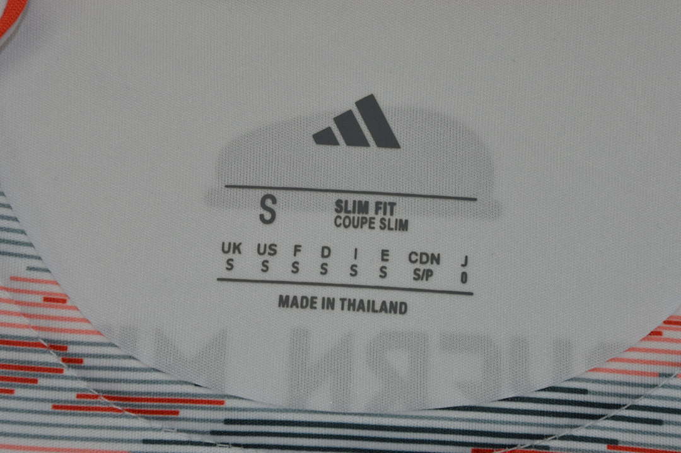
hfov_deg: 13.1
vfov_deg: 8.7
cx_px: 340
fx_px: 2977
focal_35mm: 158
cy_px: 226
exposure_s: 1/200
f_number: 14
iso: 400
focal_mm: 105
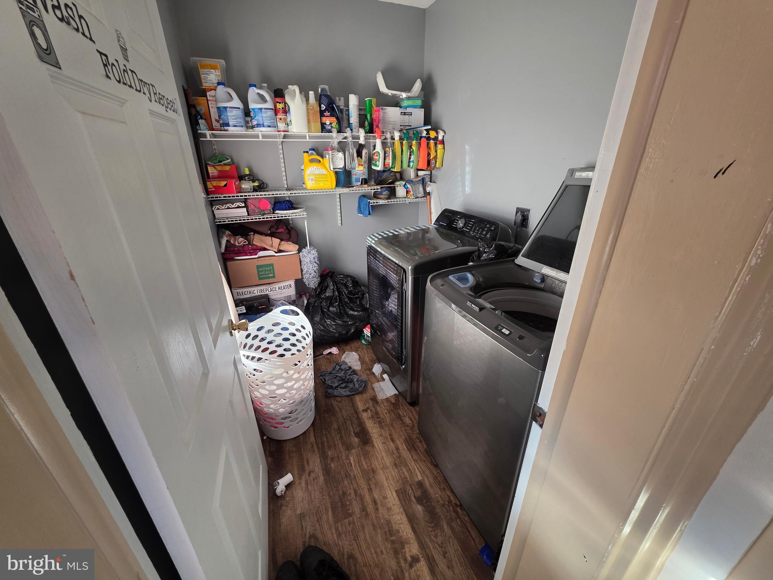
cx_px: 386
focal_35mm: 13
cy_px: 290
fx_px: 290
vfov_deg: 89.9
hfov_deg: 106.2
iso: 160
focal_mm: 2.2
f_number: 1.9
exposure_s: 1/60
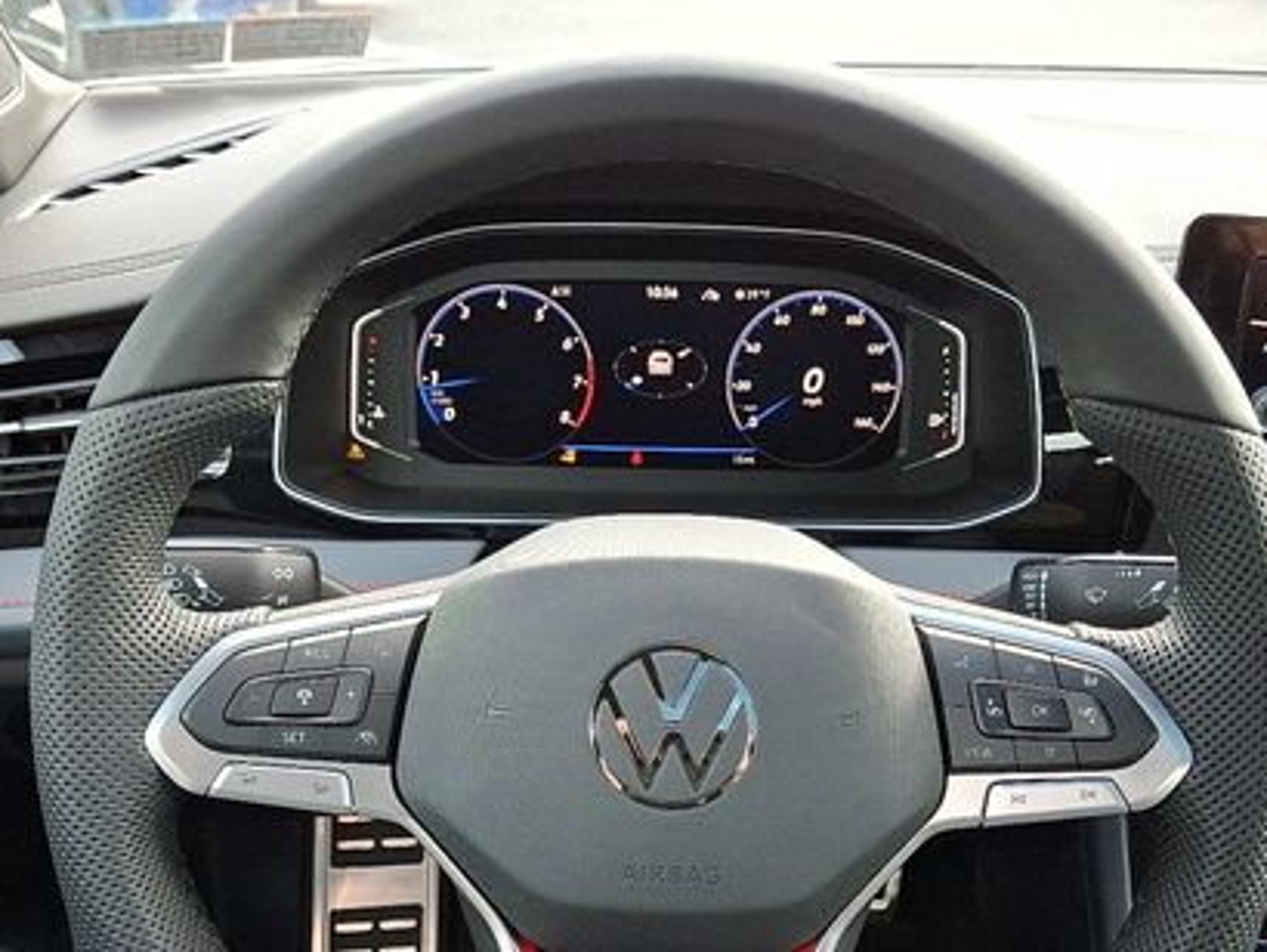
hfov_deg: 47.8
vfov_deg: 36.2
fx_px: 1428
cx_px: 667
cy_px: 680
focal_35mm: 39
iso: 69
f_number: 1.8
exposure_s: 1/100
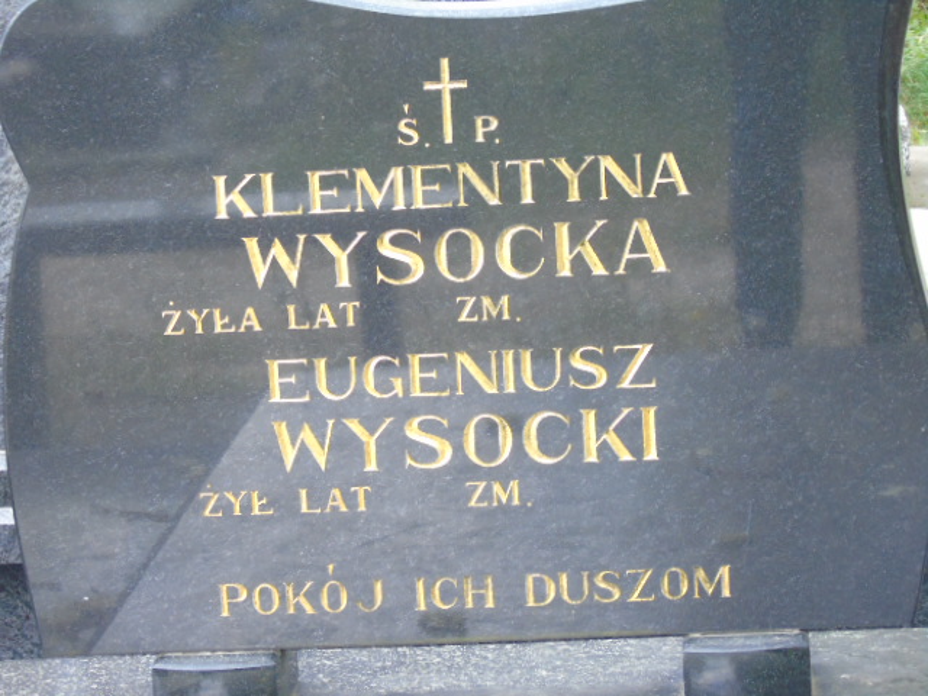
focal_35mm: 142
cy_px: 348
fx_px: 3807
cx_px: 464
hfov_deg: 13.9
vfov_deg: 10.4
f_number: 4.7
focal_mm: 25
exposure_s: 1/60
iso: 400
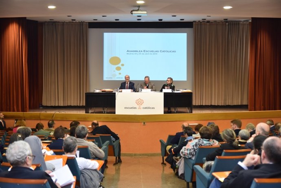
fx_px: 421
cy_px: 94
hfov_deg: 36.9
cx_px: 140
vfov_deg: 25.1
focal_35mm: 54
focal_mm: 36
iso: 800
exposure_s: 1/60
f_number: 2.8
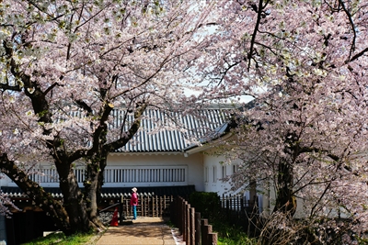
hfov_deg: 33.2
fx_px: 618
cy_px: 122
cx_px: 184
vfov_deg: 22.5
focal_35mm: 60
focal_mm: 40.3
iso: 100
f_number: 8
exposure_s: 1/250
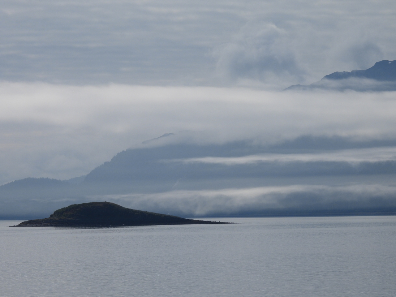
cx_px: 198
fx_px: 2746
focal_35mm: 240
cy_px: 148
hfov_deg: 8.2
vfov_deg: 6.2
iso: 100
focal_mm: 42.8
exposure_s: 1/2000
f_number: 5.6
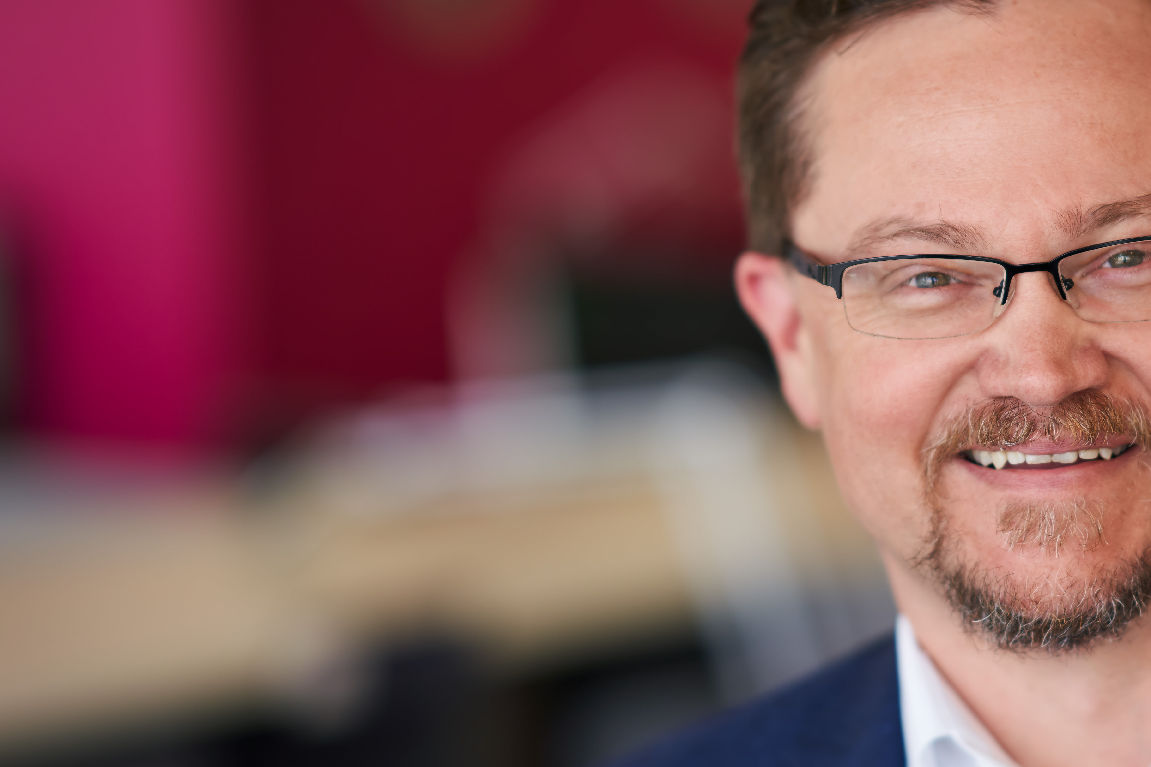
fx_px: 4508
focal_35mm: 141
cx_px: 826
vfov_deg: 9.7
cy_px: 398
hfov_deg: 14.5
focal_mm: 85
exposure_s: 1/200
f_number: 1.4
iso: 100
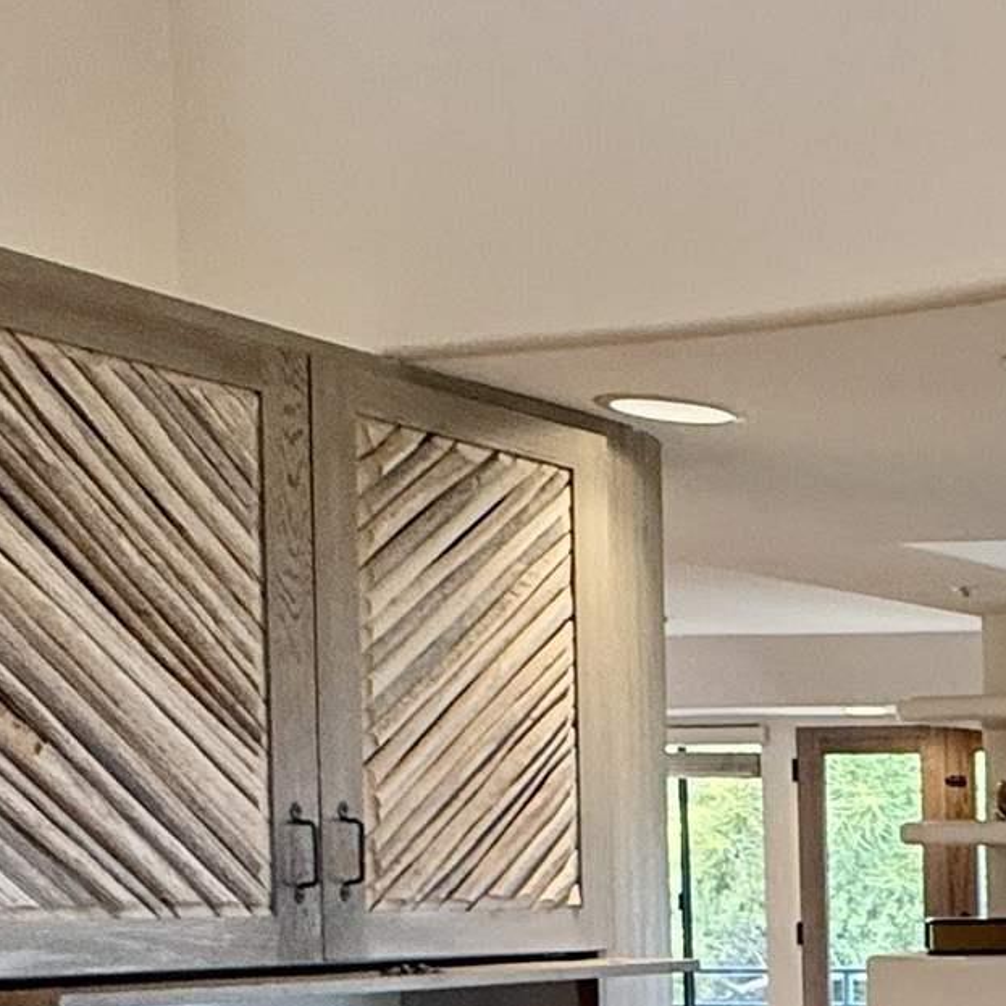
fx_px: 2006
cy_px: 927
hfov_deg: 18.8
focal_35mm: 61
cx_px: 1976
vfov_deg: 27.1
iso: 200
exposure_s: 1/120
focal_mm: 2.22
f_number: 2.2
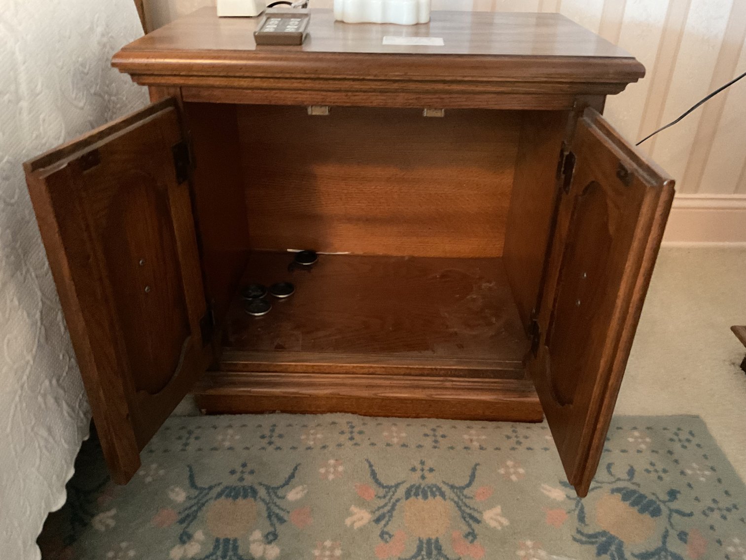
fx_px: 625
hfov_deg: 61.7
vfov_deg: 48.2
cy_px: 280
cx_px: 373
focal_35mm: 29
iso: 500
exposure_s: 1/17
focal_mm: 3
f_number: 1.8
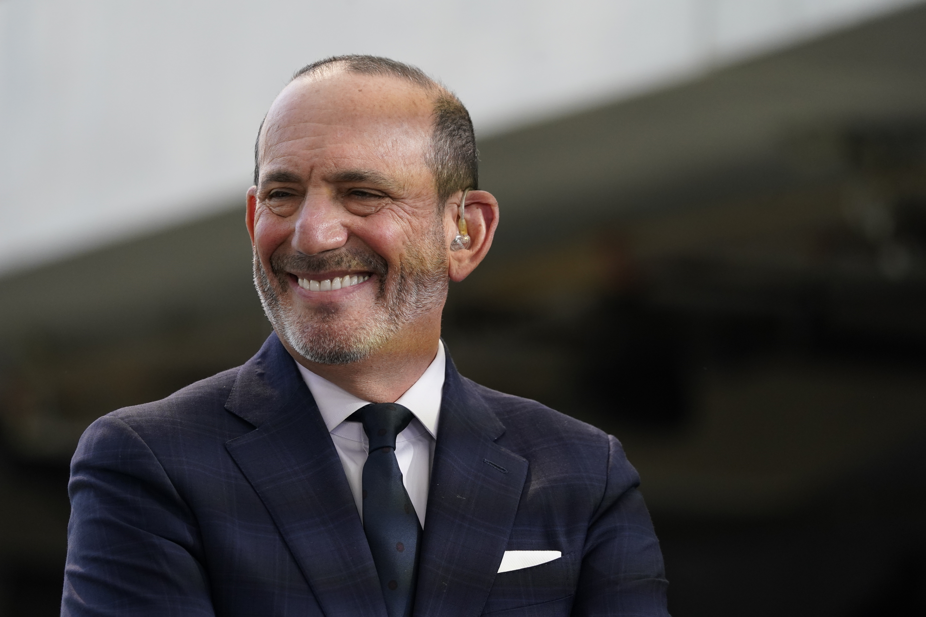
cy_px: 308
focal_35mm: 326
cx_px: 463
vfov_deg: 4.2
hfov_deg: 6.3
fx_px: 8385
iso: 2000
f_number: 6.3
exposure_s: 1/3200
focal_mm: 326
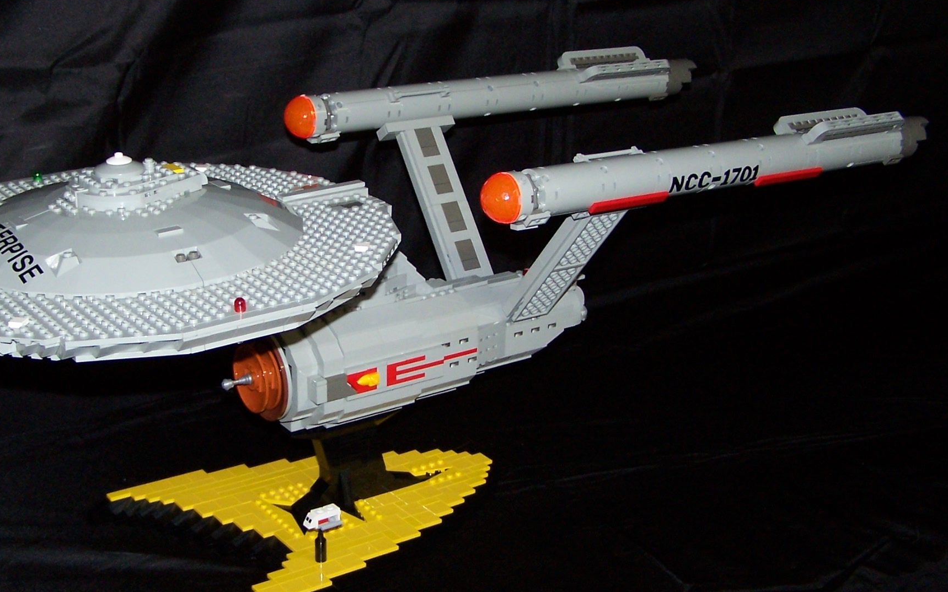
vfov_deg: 24.0
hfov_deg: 37.4
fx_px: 1395
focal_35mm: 54
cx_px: 387
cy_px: 283
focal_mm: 6.3
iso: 140
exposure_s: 1/60
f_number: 2.8
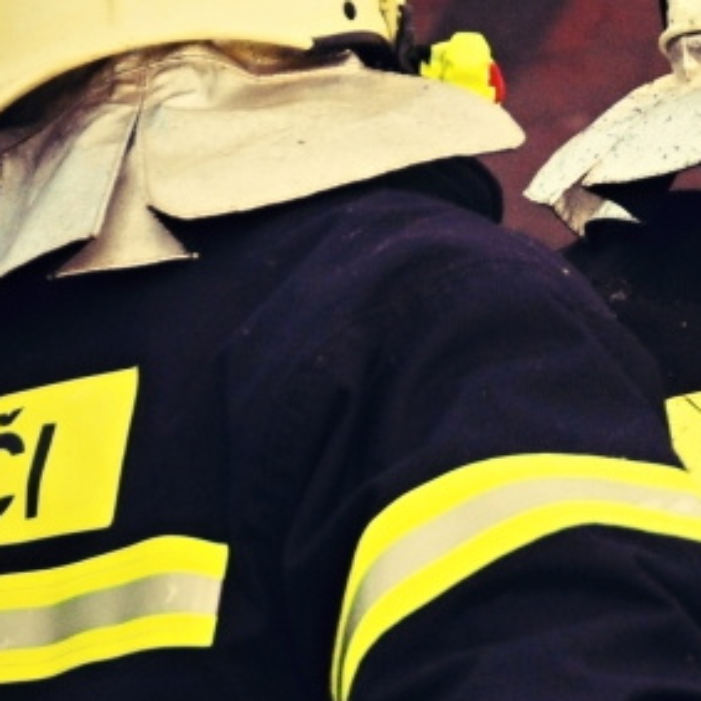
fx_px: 10150
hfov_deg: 3.9
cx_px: 788
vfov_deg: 4.0
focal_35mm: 443
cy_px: 373
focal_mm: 82
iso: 1600
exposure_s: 1/400
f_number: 5
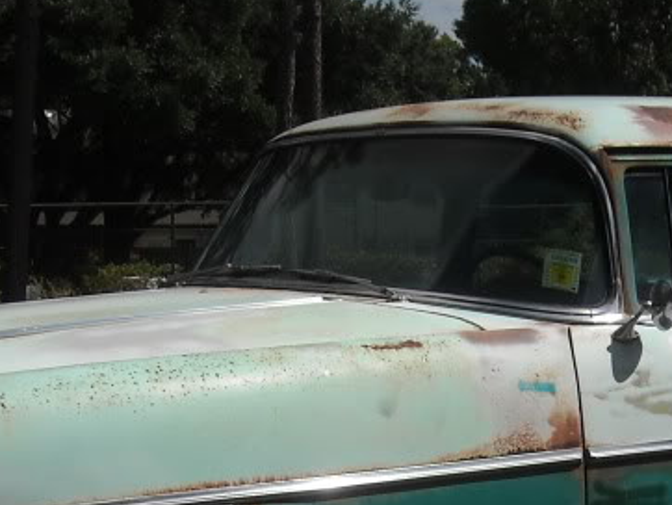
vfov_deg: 14.7
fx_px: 1923
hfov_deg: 19.8
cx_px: 431
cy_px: 525
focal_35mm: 99
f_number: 5.6
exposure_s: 1/738
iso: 64
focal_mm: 5.7
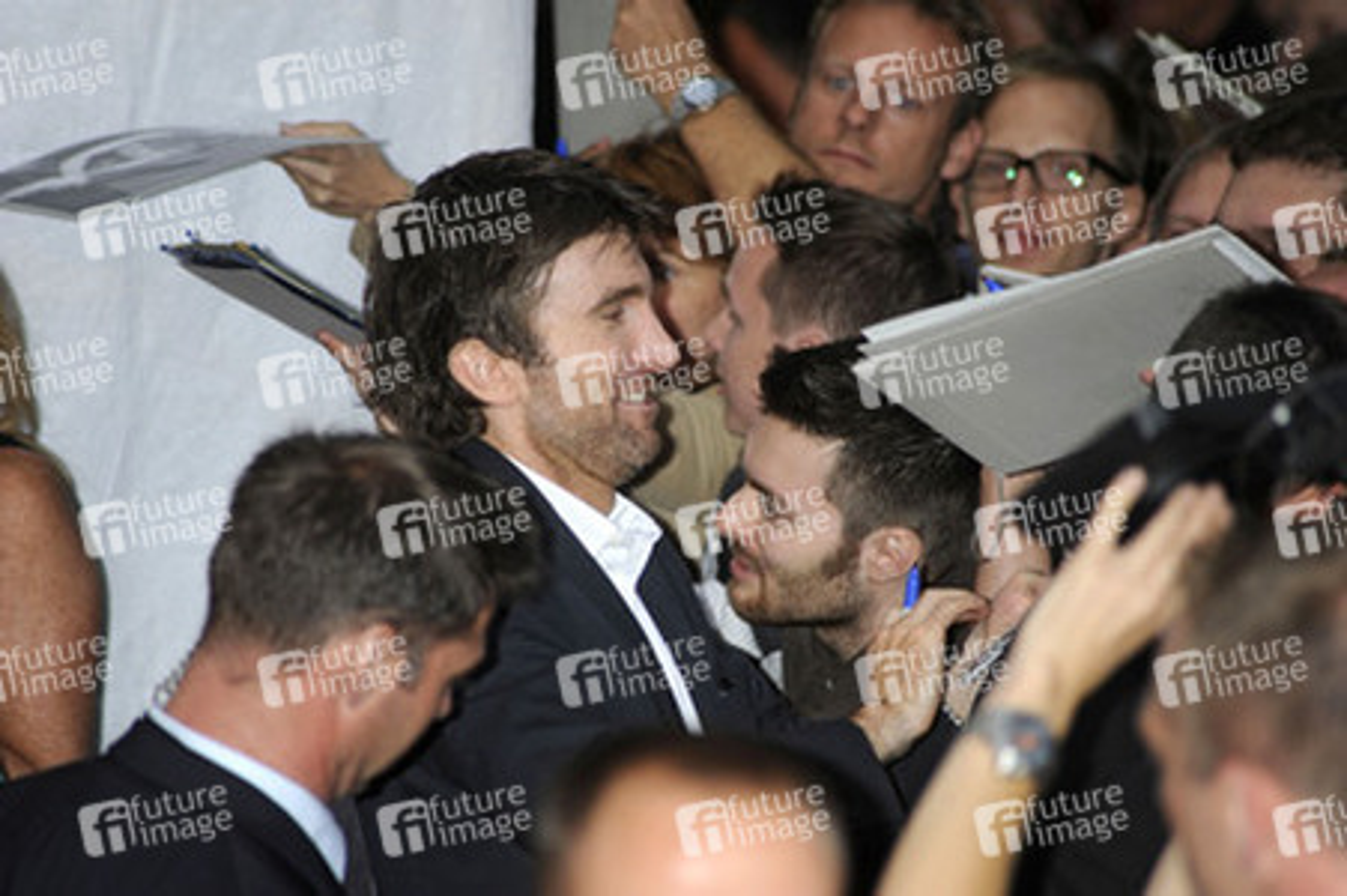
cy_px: 448
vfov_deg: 4.6
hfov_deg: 6.9
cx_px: 674
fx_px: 11216
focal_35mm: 300
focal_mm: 300
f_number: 5.6
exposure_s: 1/160
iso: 800
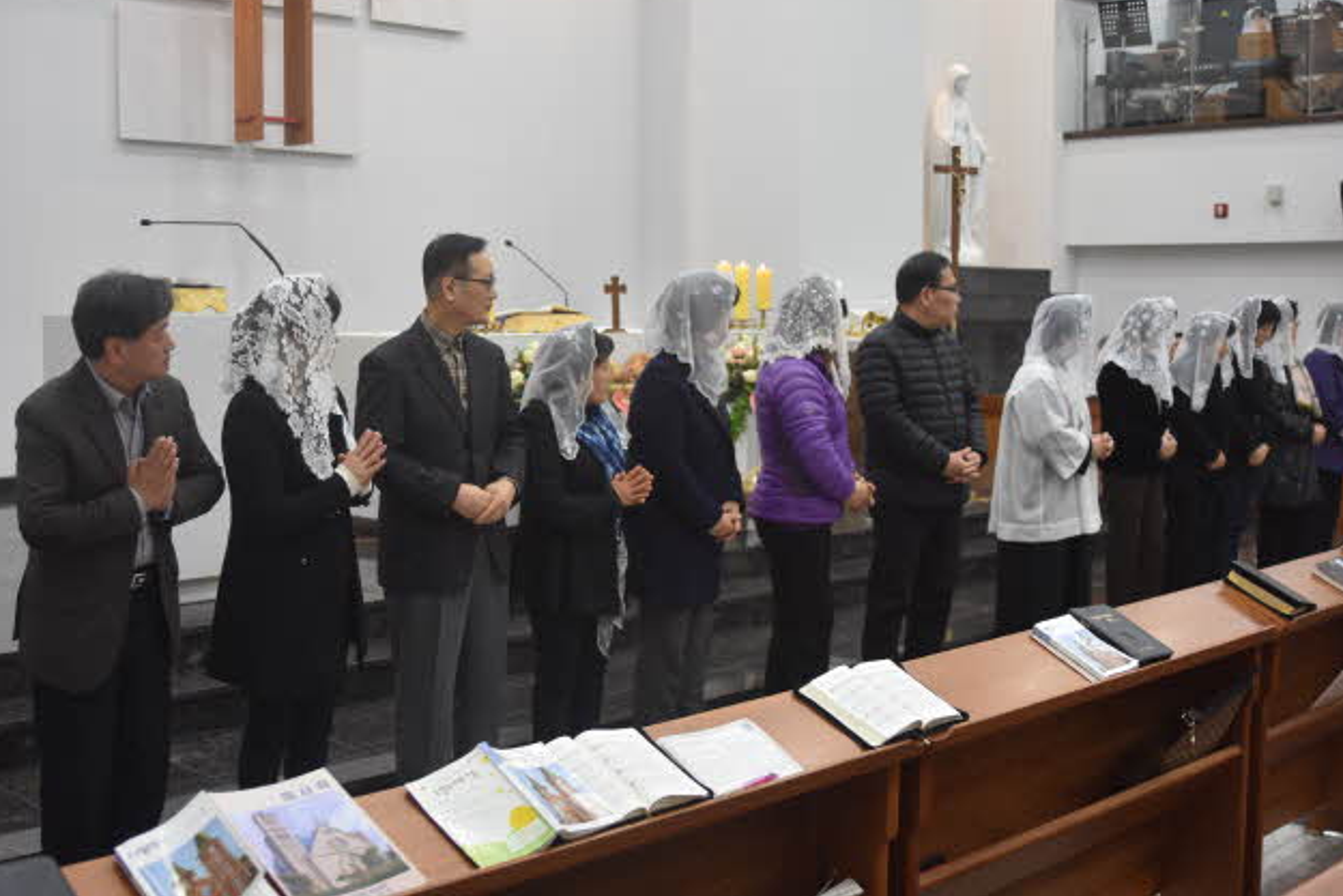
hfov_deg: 45.4
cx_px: 679
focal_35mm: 43
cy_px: 443
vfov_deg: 31.2
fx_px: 1604
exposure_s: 1/60
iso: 800
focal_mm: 28
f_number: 4
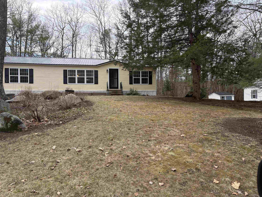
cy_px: 98
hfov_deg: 67.3
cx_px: 131
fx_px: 197
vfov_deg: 53.1
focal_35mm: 26
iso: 64
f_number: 1.6
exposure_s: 1/438
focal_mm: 5.96
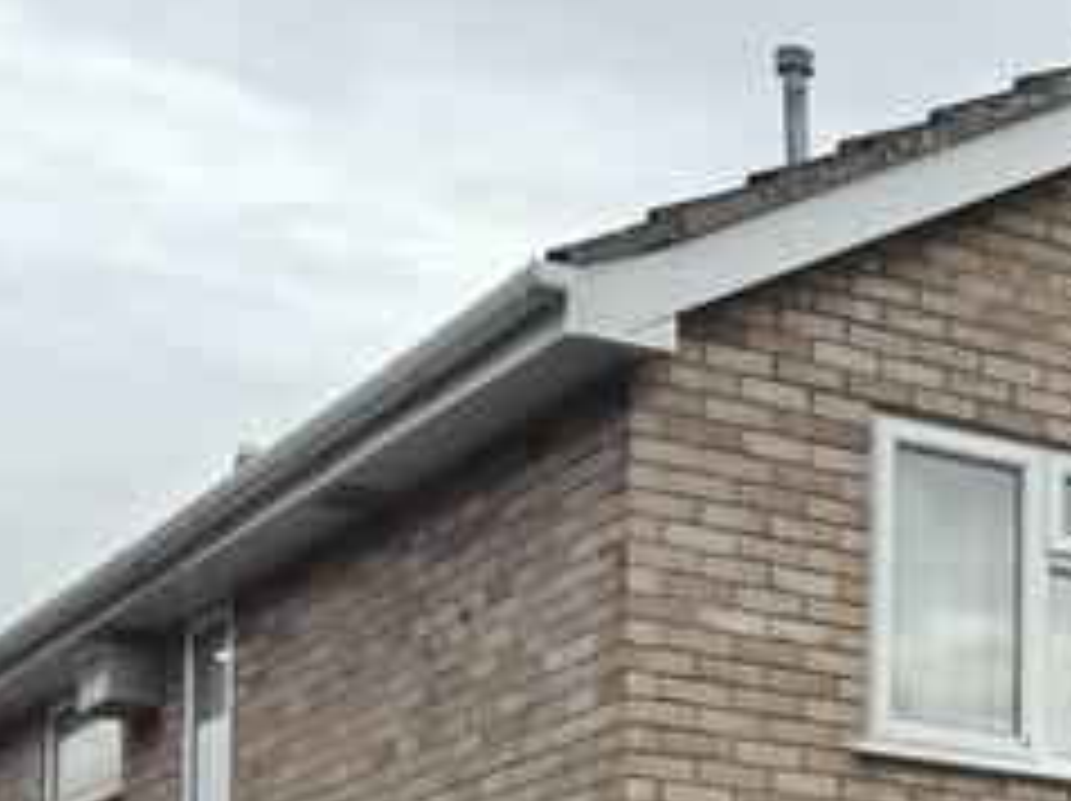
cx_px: 1534
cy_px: 1210
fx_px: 3060
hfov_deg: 18.0
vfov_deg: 14.0
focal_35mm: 99
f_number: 1.6
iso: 80
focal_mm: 6.06
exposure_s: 1/962
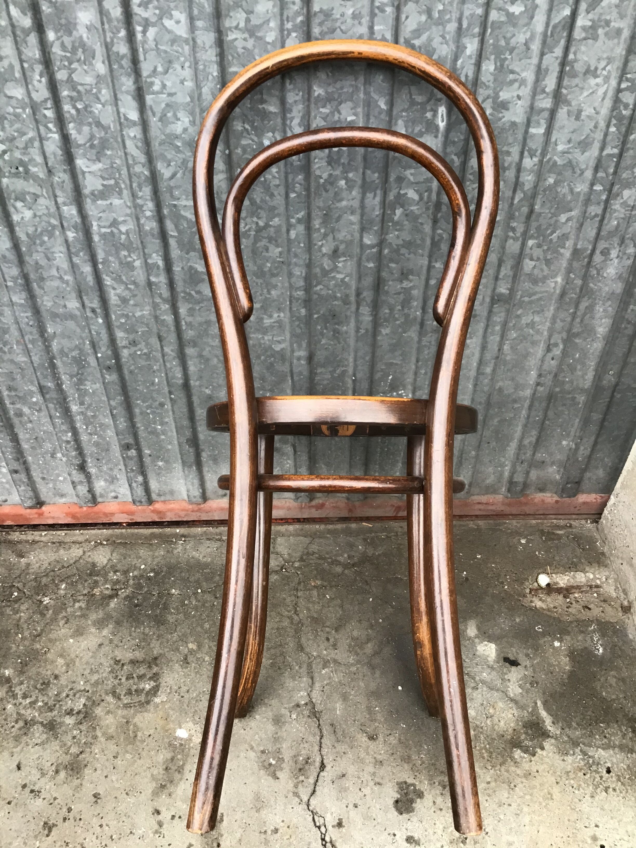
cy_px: 424
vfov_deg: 58.4
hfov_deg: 45.4
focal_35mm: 31
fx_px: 759
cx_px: 318
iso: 64
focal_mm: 3.3
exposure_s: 1/33
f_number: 2.4
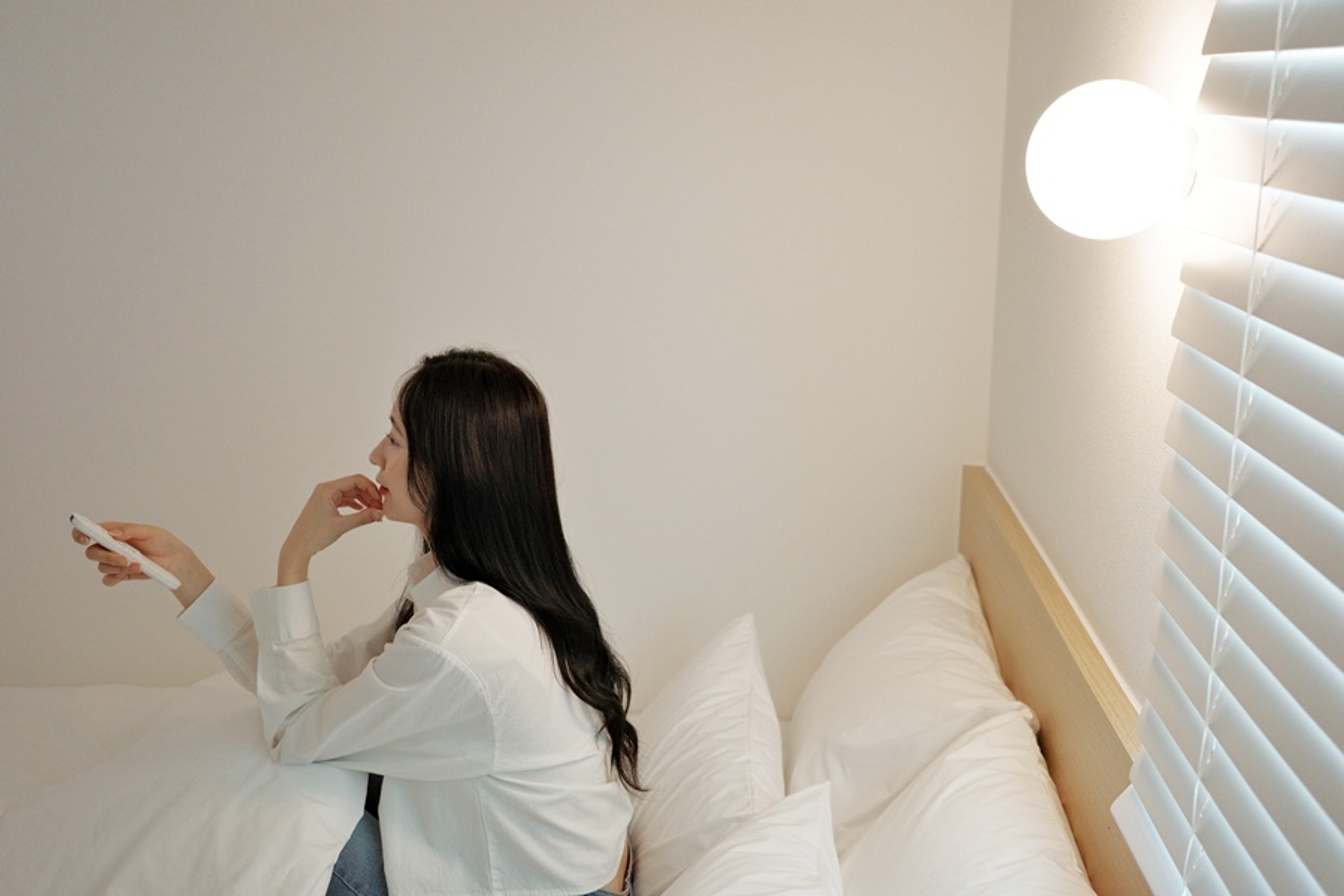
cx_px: 672
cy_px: 448
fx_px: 1493
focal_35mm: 40
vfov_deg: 33.4
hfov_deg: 48.5
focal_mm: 26
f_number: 2.8
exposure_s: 1/125
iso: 500
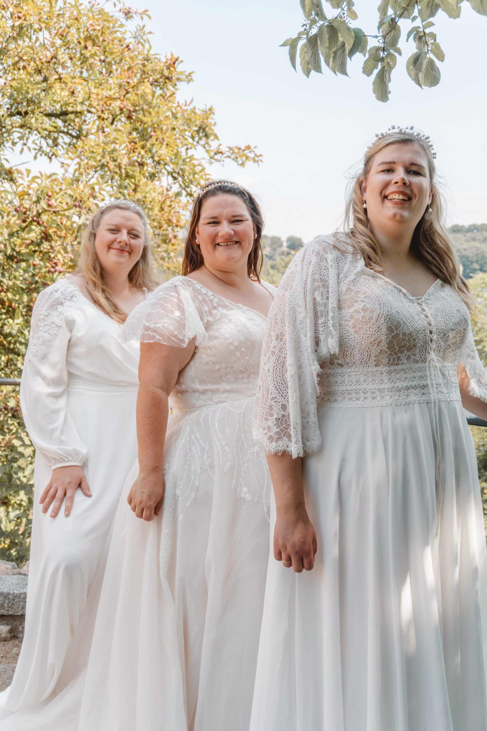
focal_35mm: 40
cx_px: 244
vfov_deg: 47.9
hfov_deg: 33.0
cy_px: 366
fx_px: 822
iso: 100
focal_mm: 27
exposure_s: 1/250
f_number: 4.5
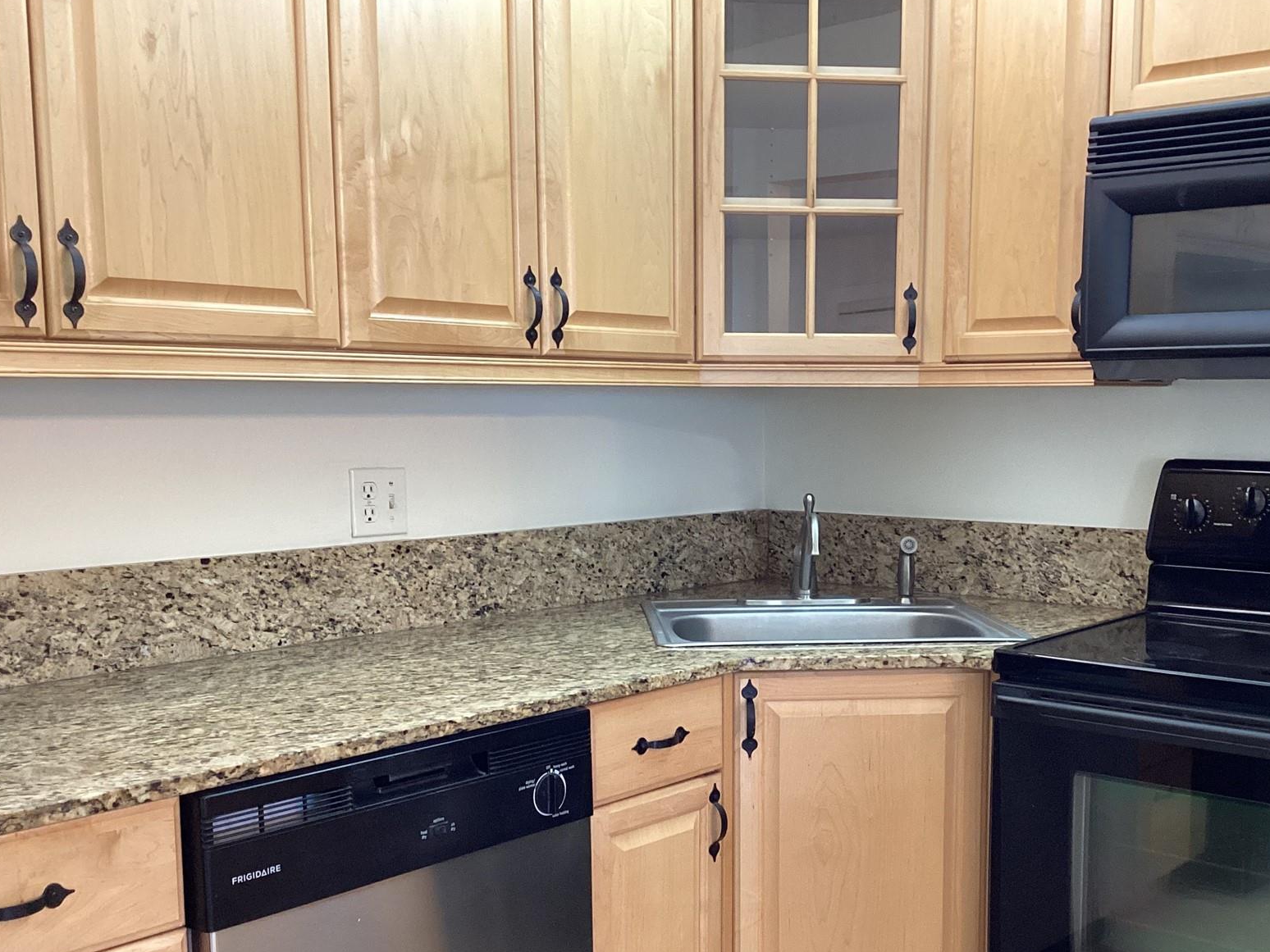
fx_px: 1504
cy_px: 619
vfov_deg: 34.9
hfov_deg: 45.6
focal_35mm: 41
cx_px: 742
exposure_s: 1/60
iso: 250
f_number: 2.4
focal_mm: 3.3
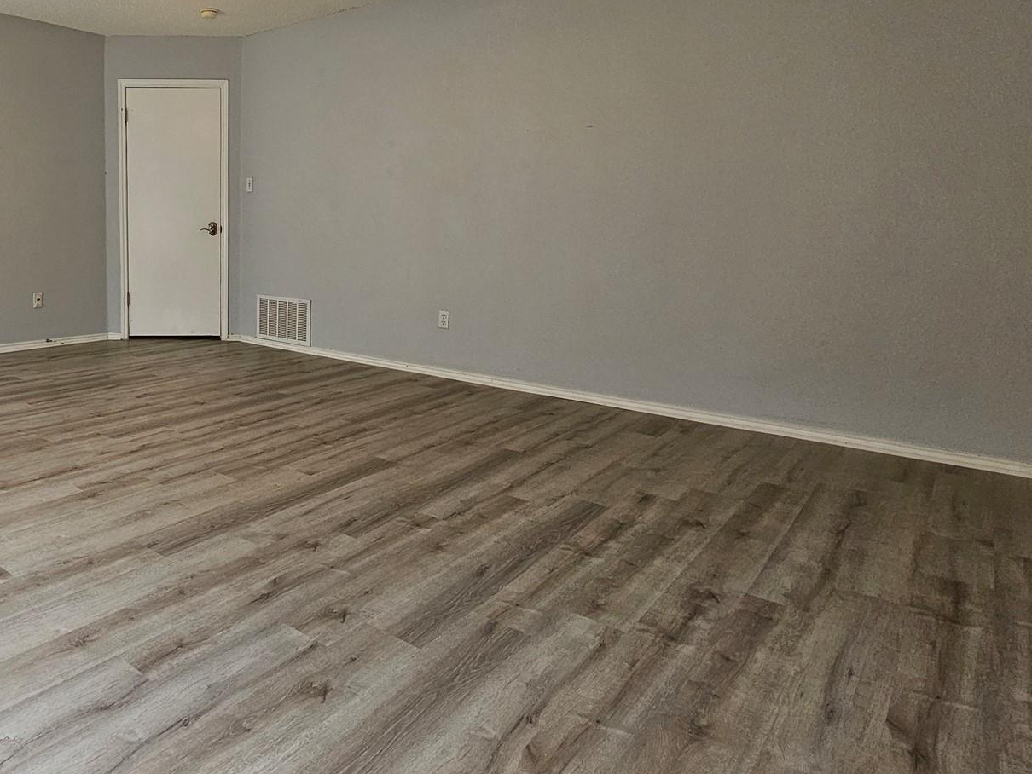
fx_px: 656
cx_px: 217
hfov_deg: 69.5
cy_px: 292
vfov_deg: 60.3
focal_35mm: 22
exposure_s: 1/60
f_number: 2.2
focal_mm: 2.2
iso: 100
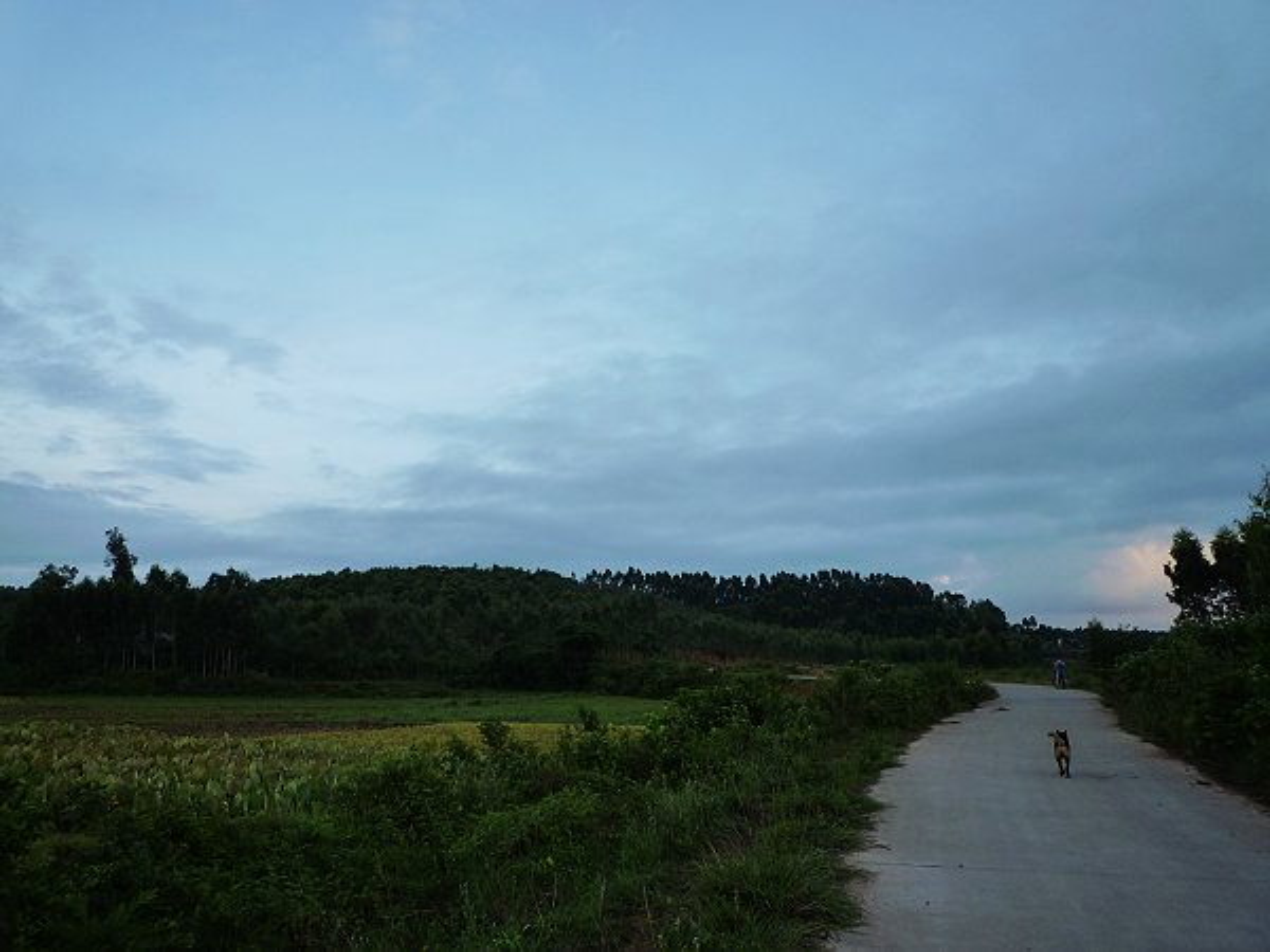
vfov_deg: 54.9
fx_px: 917
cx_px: 635
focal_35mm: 25
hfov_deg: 69.4
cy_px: 476
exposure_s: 1/160
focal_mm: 4.4
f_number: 2.8
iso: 125
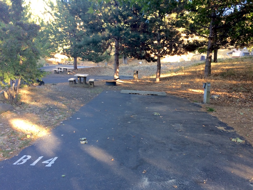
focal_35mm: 29
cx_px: 126
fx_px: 212
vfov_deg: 48.2
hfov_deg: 61.7
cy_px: 95
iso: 40
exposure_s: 1/60
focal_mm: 4.15
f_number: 2.2
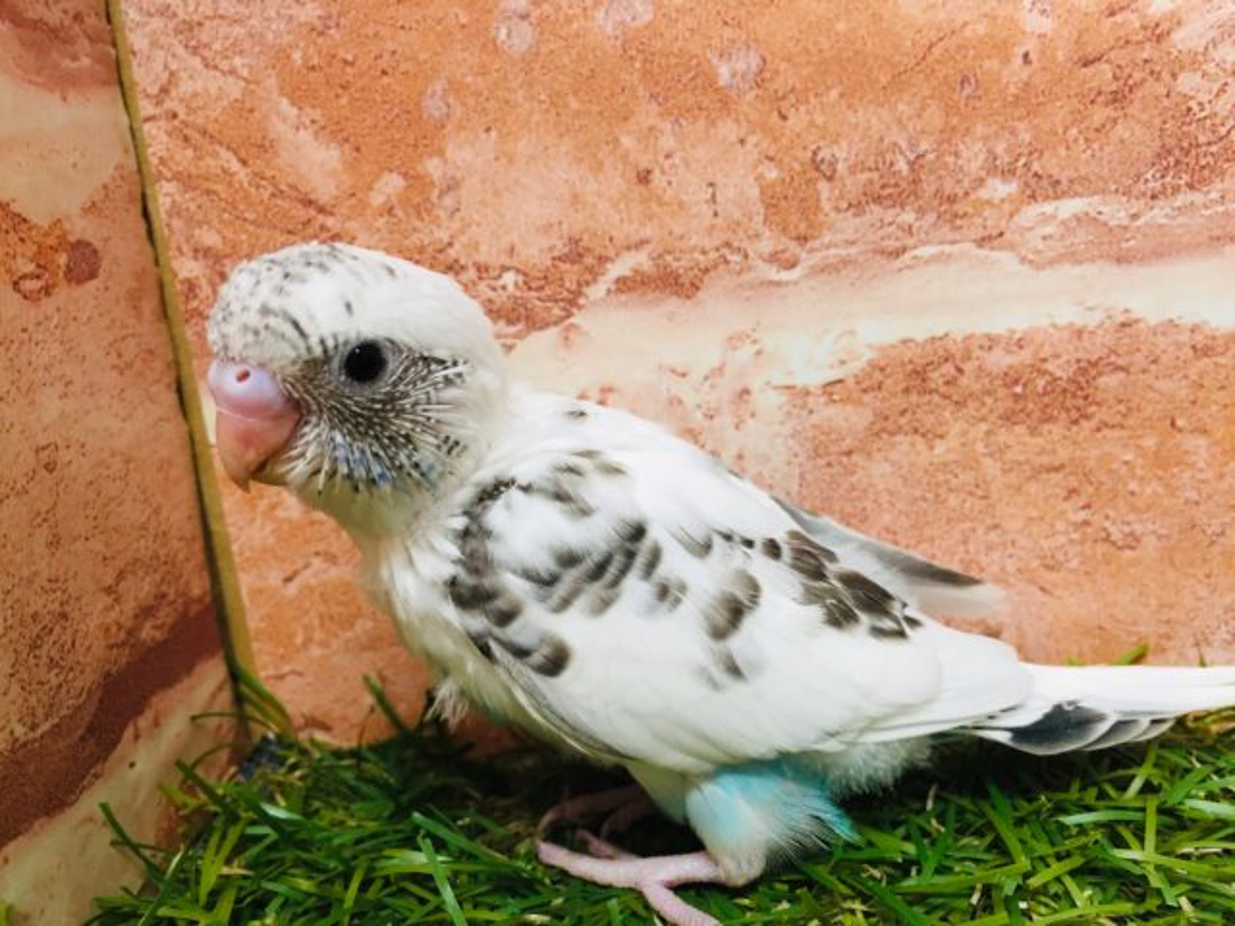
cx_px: 618
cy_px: 463
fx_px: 1035
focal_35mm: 29
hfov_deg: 61.7
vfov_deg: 48.2
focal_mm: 4.15
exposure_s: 1/30
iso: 100
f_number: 2.2
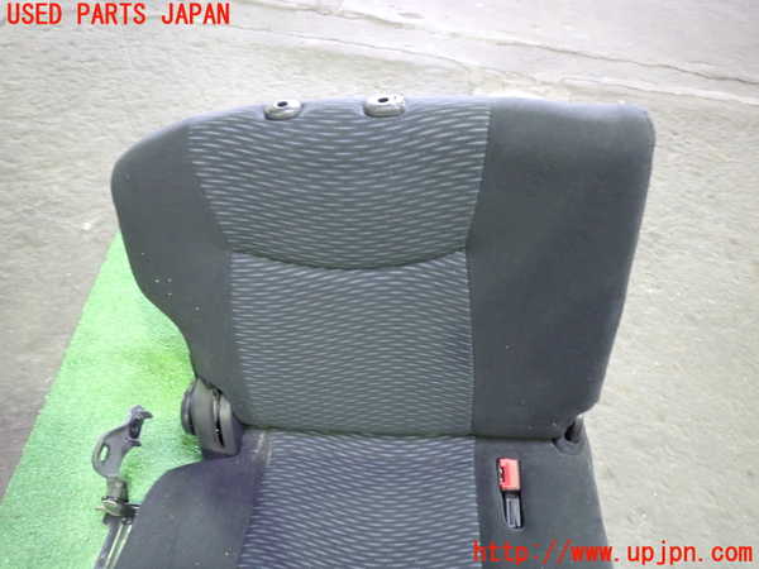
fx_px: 548
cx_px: 380
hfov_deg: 69.4
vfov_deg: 54.9
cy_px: 284
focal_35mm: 25
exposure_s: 1/15
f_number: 2
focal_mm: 4.5
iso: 800
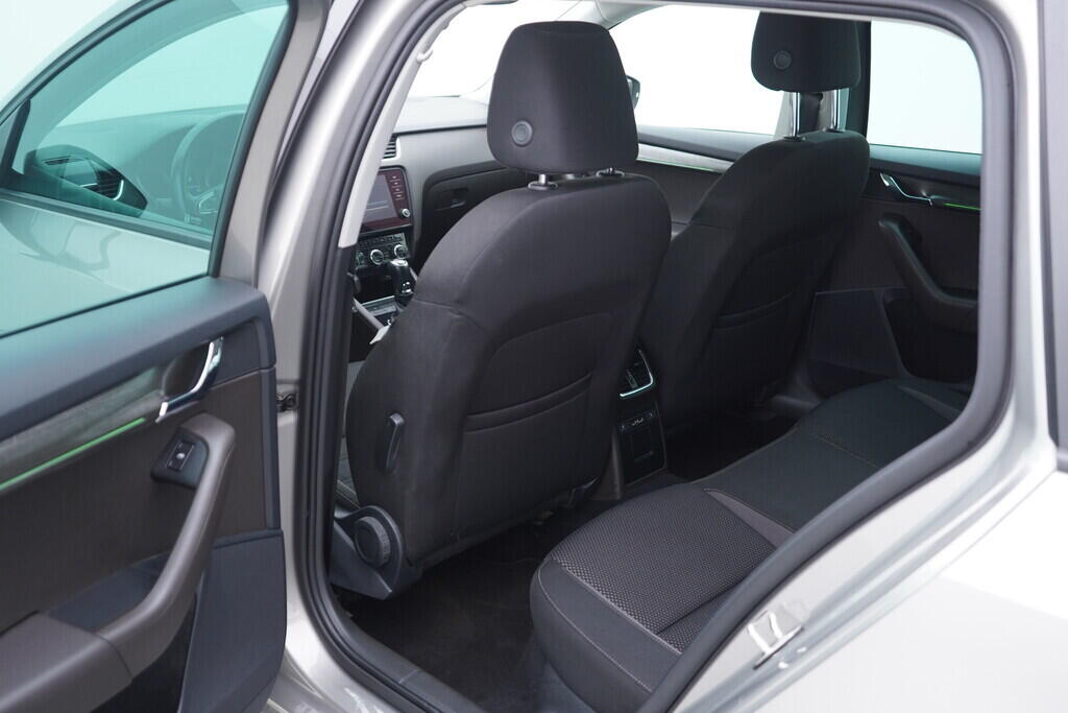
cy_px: 356
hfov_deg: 53.1
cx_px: 534
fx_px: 1068
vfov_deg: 36.9
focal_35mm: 36
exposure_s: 1/40
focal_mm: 24
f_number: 2.8
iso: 200
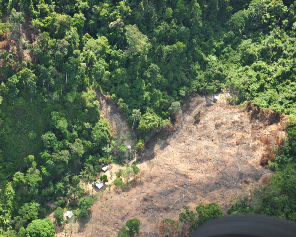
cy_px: 120
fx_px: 552
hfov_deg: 30.0
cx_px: 131
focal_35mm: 63
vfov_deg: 24.2
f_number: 5
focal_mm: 55
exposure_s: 1/320
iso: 400
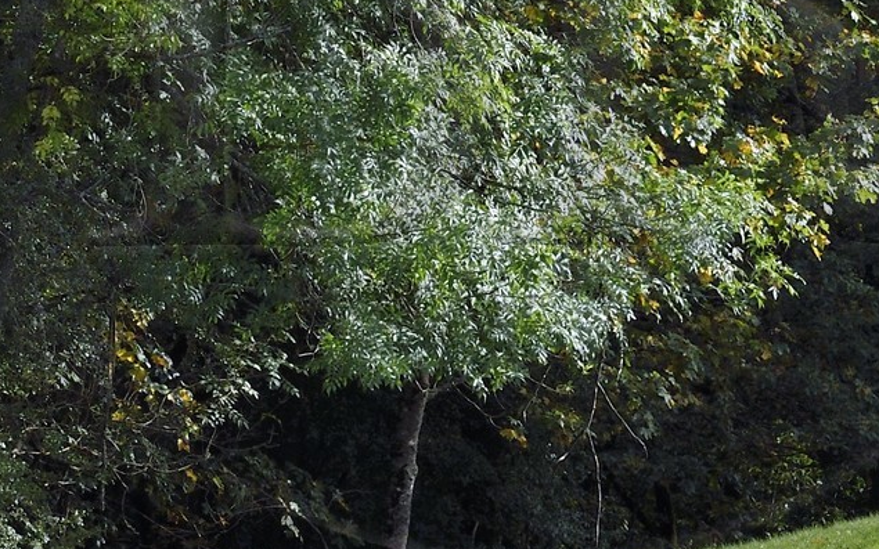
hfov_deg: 5.0
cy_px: -8
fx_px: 10158
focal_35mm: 424
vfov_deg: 3.1
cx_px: 529
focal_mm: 110
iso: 320
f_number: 14
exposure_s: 1/200
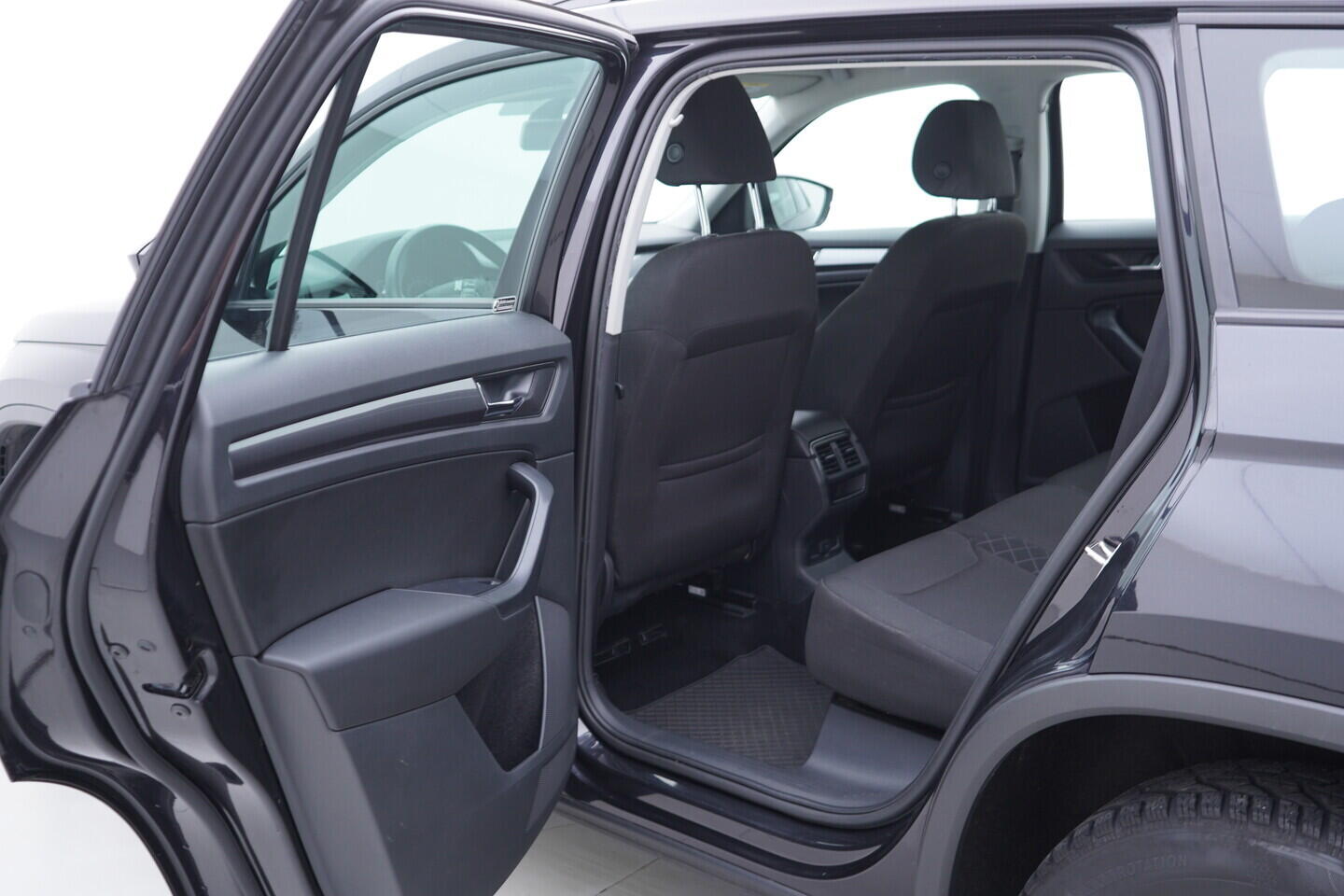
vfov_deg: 36.9
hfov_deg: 53.1
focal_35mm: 36
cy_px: 448
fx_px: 1344
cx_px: 672
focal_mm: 24
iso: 200
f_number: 2.8
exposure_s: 1/40
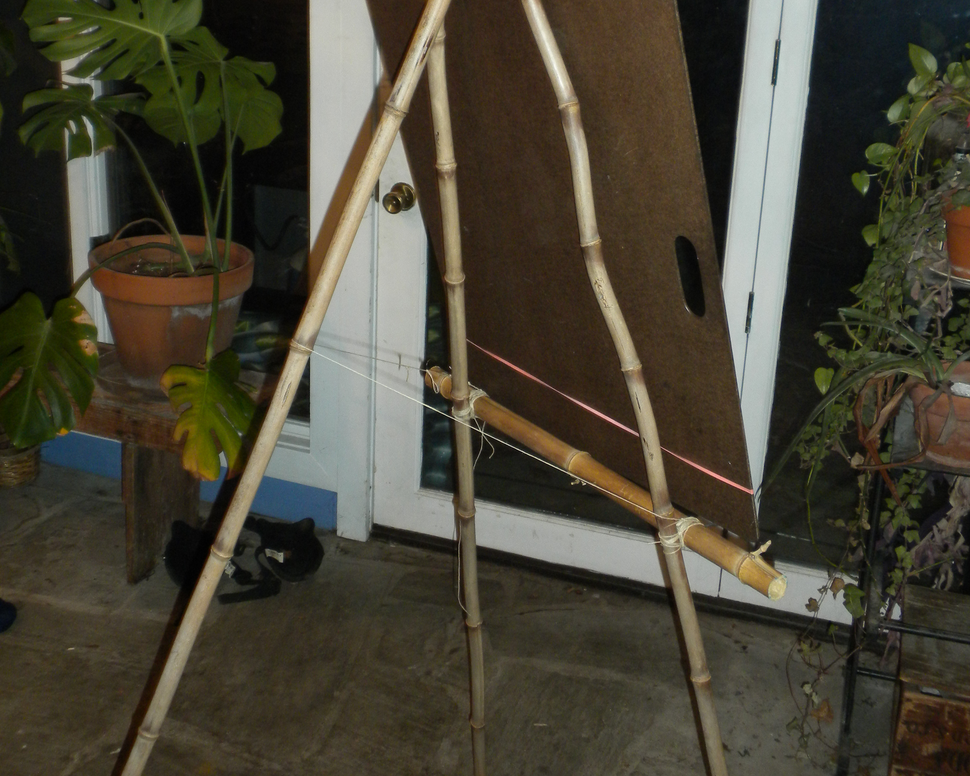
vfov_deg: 30.7
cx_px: 488
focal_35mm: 49
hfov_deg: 38.0
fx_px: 1407
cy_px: 283
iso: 200
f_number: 3.5
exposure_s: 1/30
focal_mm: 6.6
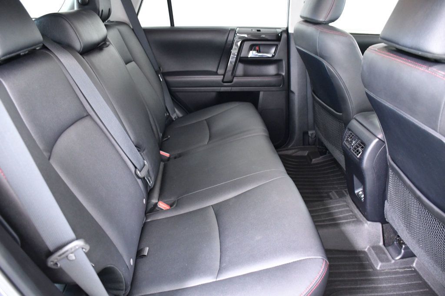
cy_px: 148
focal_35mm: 27
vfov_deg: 47.9
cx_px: 222
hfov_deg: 67.4
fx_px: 334
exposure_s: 1/30
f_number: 3.5
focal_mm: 18
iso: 2500
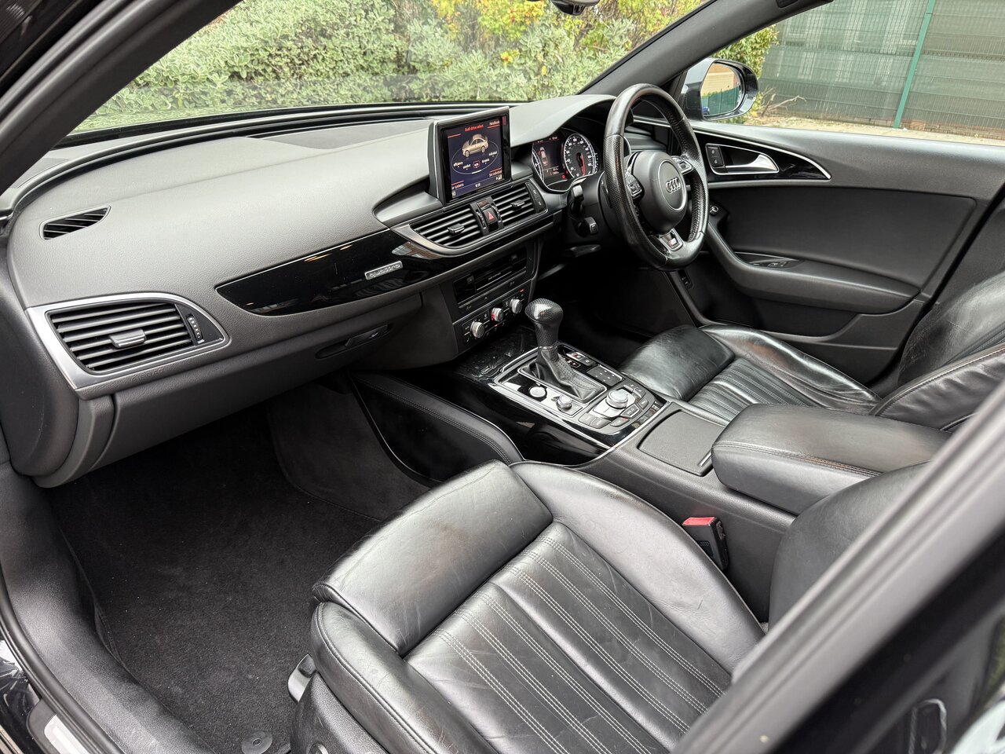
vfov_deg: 56.8
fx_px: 697
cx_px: 502
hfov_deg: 71.6
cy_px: 377
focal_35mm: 24
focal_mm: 6.76
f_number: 1.78
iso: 200
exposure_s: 1/67
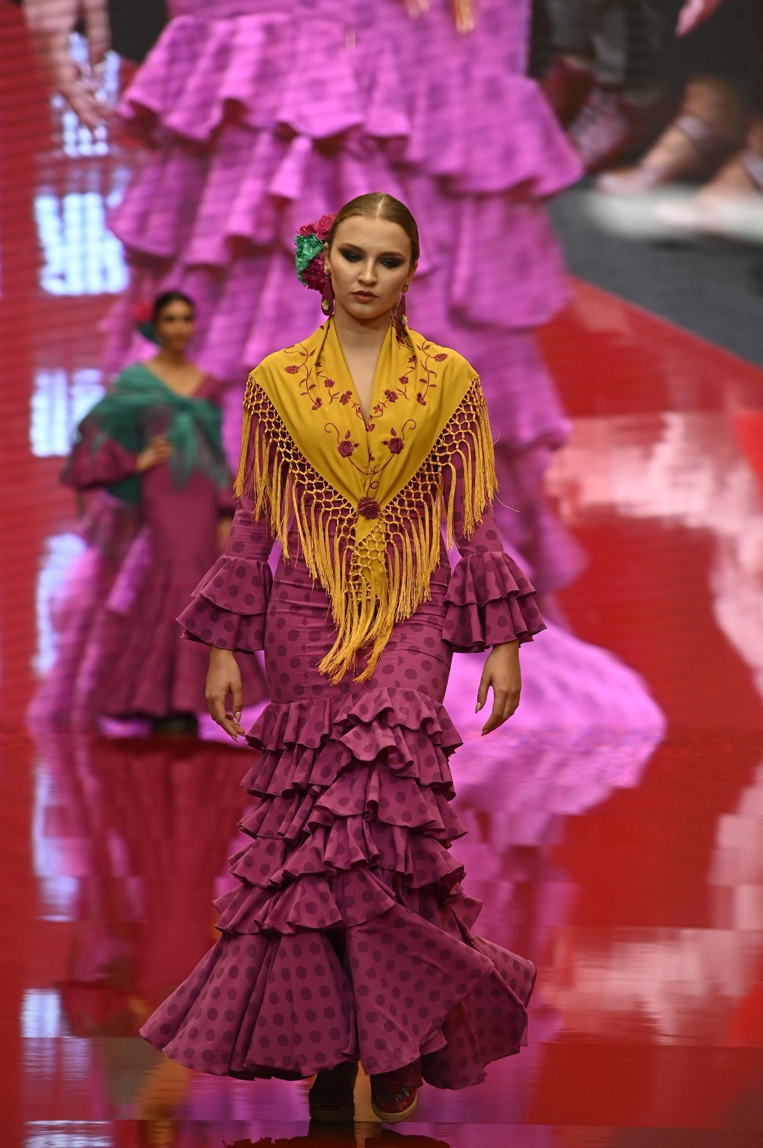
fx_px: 4298
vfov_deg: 15.2
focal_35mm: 135
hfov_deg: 10.1
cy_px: 574
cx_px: 382
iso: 1250
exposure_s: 1/1250
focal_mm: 135
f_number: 4
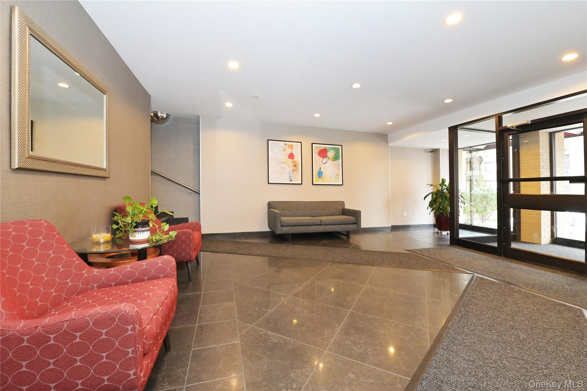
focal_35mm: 14
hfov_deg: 104.3
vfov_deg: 81.1
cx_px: 294
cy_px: 196
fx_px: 228
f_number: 8
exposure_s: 1/50
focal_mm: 14
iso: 3200
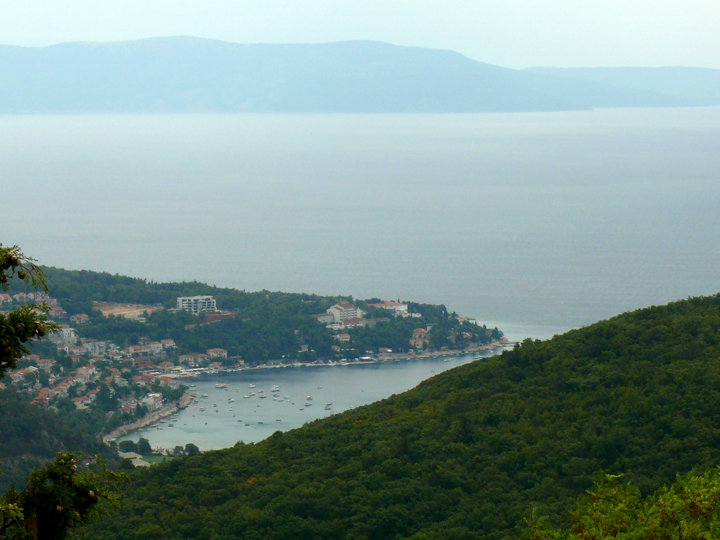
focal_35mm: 130
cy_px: 270
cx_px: 360
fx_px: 2704
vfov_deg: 11.4
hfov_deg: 15.2
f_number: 5.6
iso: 100
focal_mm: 15.5
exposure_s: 1/250
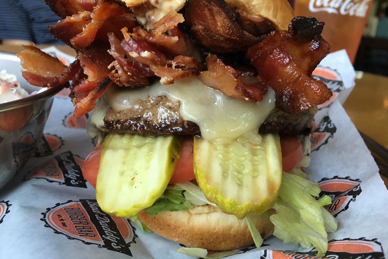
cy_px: 110
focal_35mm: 31
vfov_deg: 42.2
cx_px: 197
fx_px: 334
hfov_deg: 60.3
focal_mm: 4.15
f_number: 2.2
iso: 40
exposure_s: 1/30
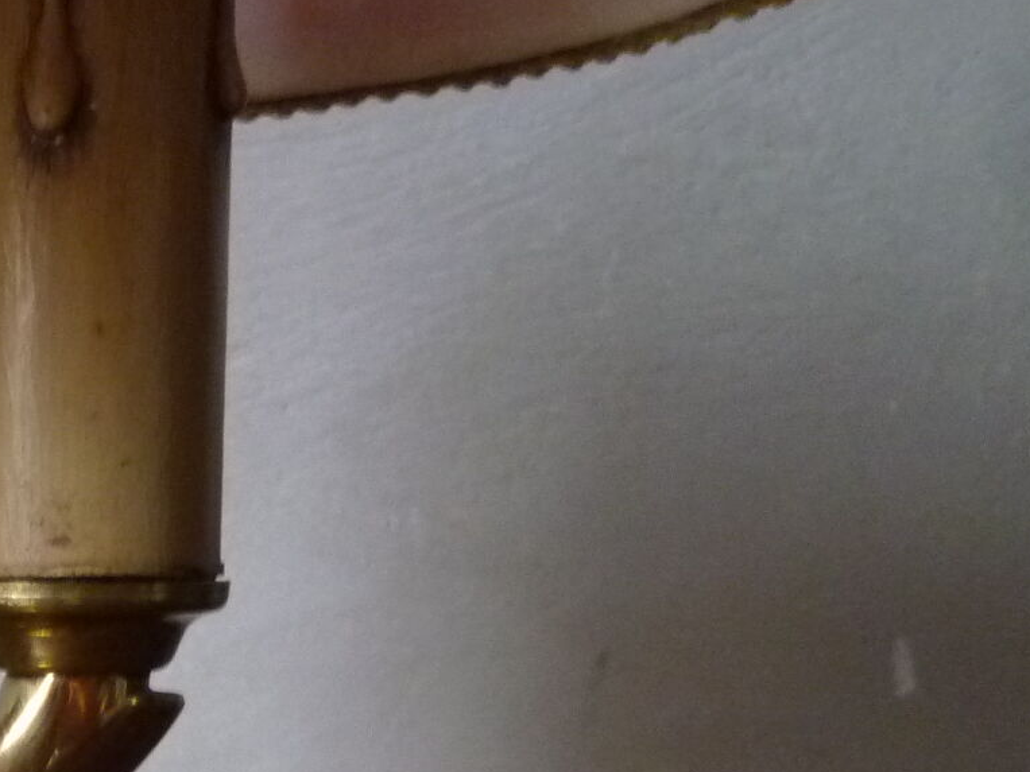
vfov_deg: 20.2
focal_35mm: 67
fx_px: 1994
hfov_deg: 25.0
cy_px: 985
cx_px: -314
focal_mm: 4.5
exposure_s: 1/8
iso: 400
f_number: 2.8
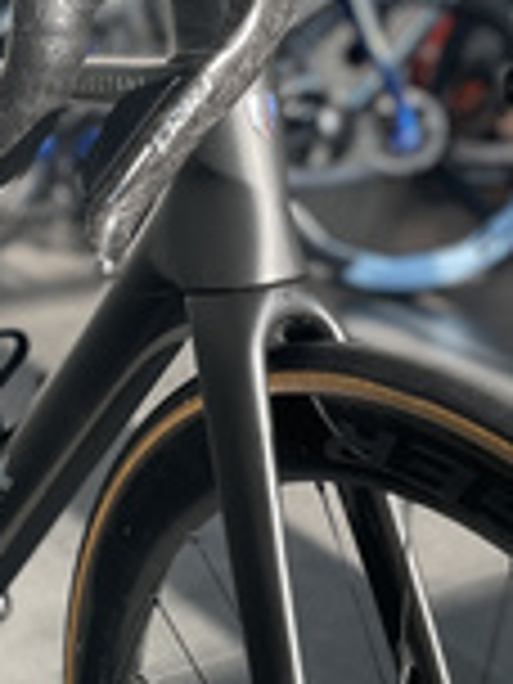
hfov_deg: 19.0
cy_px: 306
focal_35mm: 77
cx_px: 142
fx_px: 1521
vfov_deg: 25.3
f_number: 1.6
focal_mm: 4.2
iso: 40
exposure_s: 1/233
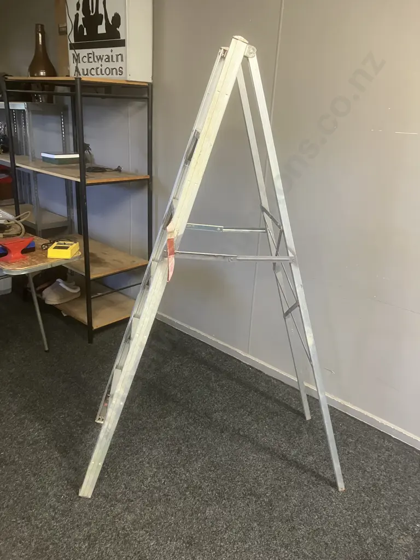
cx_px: 210
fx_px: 453
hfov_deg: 49.7
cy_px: 280
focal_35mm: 28
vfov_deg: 63.4
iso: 200
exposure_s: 1/50
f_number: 1.8
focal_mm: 3.99
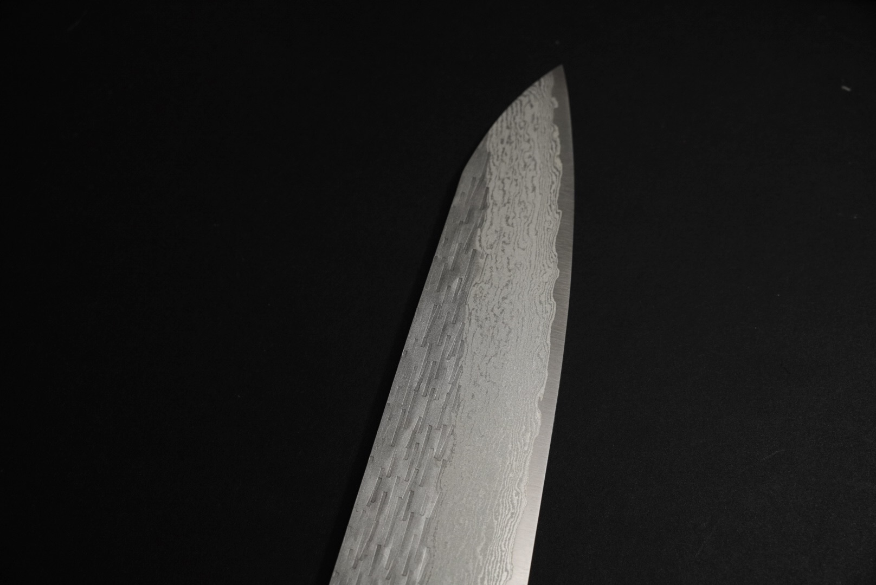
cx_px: 438
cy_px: 292
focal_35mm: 43
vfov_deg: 31.2
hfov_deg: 45.4
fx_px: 1048
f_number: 5
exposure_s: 1/160
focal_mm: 28.7
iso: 800
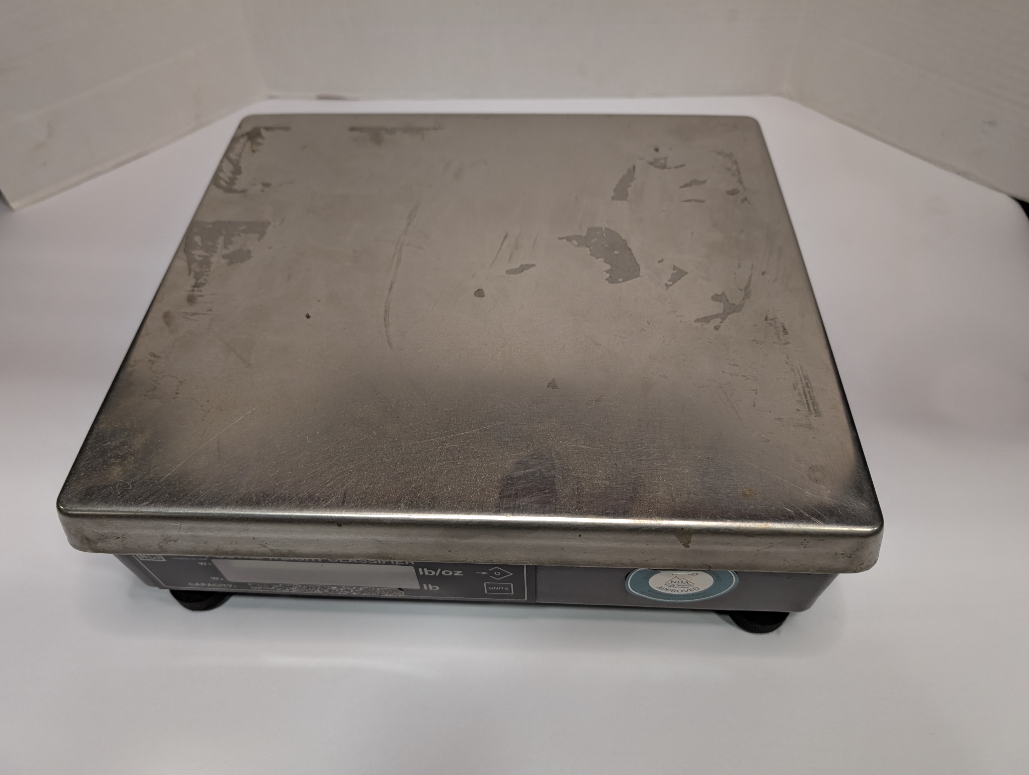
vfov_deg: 56.9
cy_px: 388
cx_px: 514
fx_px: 714
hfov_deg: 71.5
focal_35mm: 24
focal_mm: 6.9
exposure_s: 1/40
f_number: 1.68
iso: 136
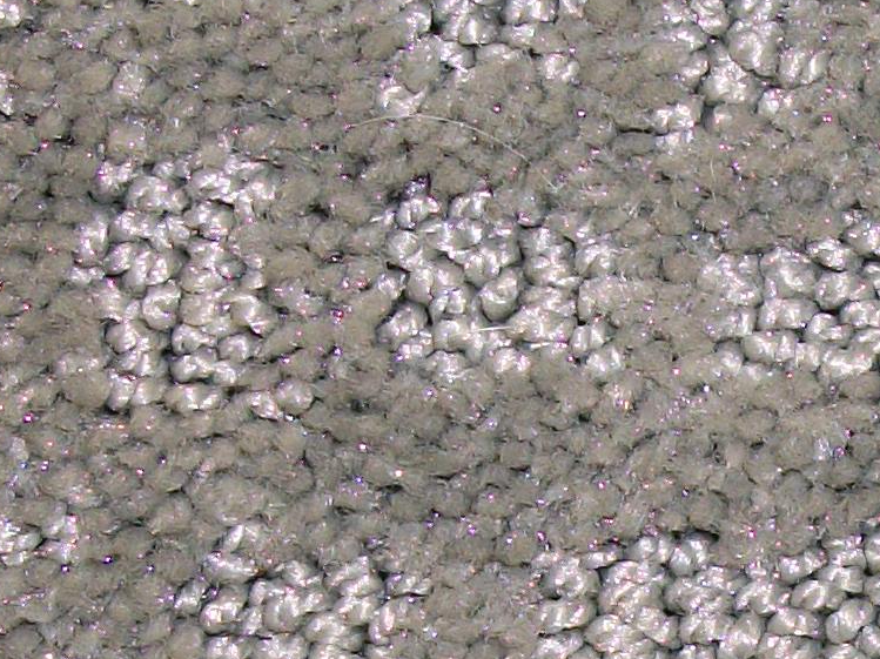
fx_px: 4345
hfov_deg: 11.5
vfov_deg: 8.5
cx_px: 832
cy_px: 902
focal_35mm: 171
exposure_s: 1/30
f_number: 2.9
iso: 80
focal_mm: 5.7
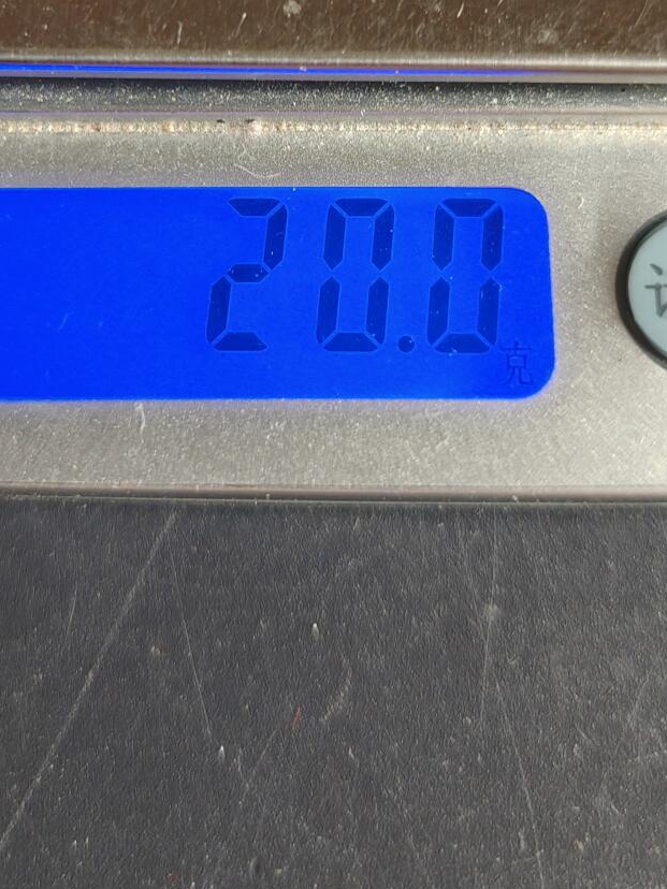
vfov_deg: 36.5
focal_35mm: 50
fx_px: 1285
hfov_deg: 29.1
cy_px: 141
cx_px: 311
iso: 640
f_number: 1.6
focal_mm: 6.06
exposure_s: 1/100
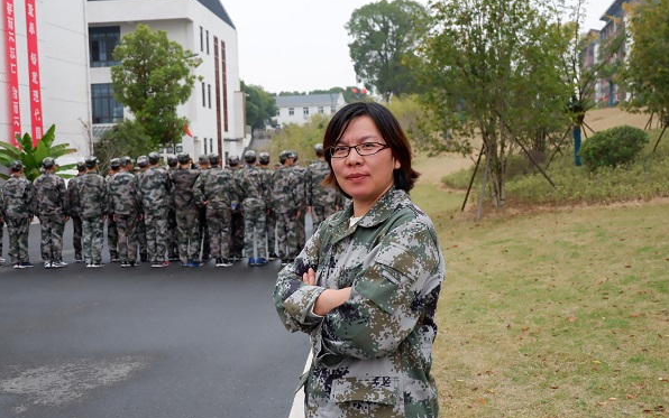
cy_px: 201
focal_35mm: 40
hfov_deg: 49.3
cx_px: 334
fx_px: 730
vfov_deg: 32.0
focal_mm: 26.9
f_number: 5
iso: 400
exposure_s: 1/500
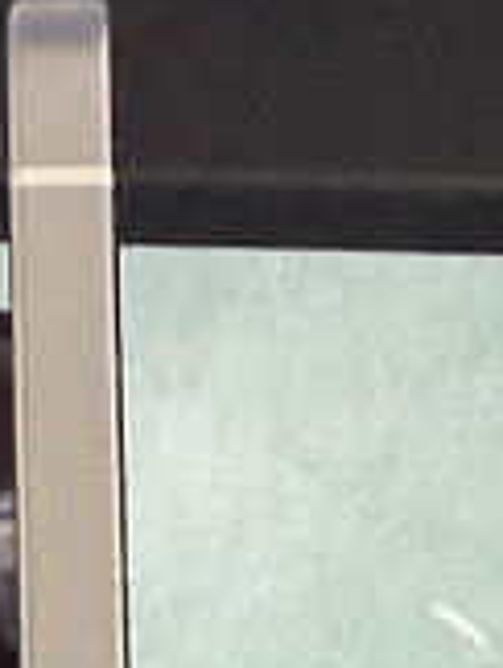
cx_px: 183
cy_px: 1439
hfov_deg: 13.4
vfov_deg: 14.1
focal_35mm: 111
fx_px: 2145
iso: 500
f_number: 2.2
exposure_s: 1/60
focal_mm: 2.22
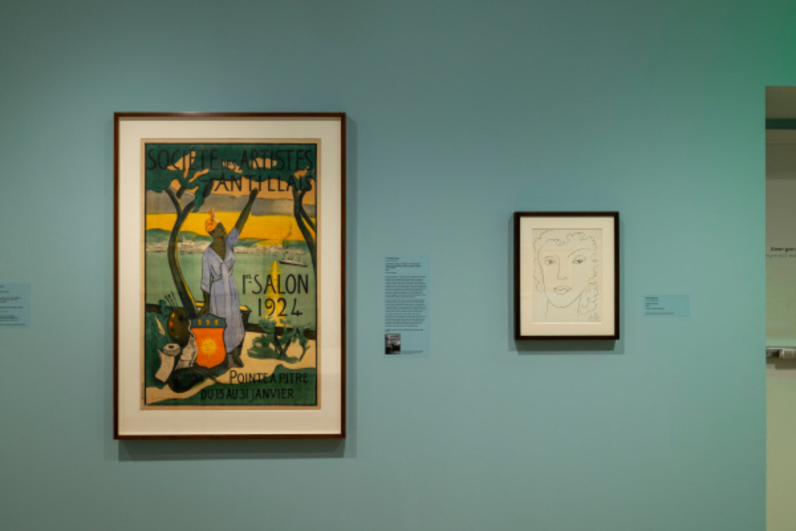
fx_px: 796
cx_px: 398
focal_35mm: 36
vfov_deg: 36.9
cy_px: 266
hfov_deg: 53.1
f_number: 8
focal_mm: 36
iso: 400
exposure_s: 1/2.5
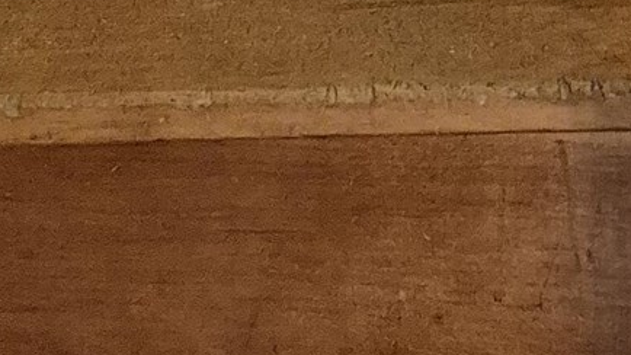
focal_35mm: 133
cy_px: -1000
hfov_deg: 16.1
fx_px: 2225
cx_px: 416
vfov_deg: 7.1
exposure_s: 1/60
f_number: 1.8
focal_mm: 5.4
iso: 1250
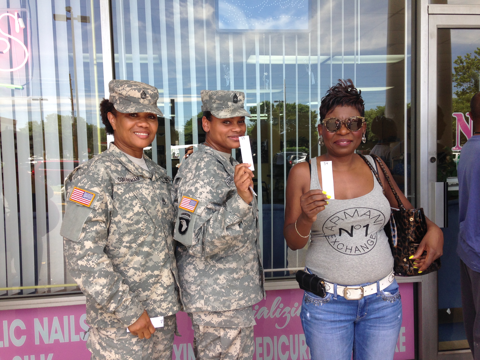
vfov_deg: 42.9
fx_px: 458
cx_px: 240
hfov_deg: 55.4
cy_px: 180
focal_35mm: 33
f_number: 2.4
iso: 50
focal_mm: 4.12
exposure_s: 1/186
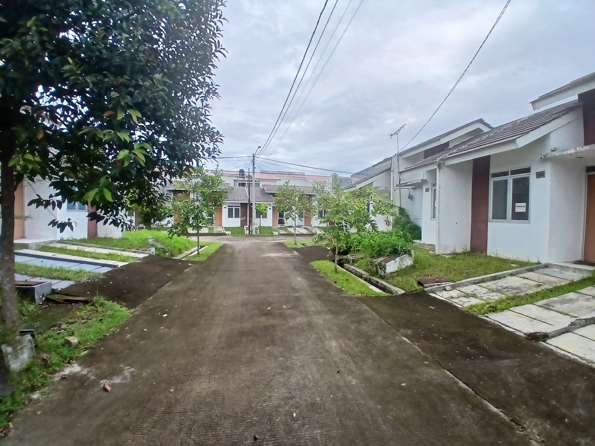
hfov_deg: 91.0
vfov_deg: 74.7
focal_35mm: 17
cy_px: 223
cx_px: 298
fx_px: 292
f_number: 2.2
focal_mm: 1.4
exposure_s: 1/1427
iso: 50
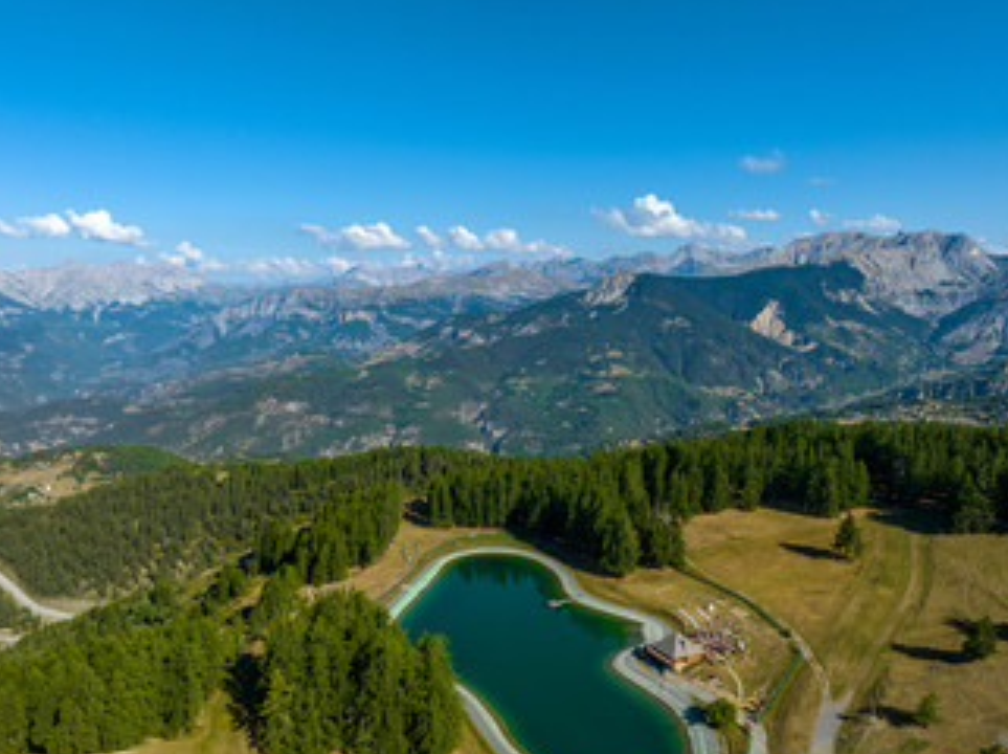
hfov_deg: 63.5
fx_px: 814
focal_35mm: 28
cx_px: 512
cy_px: 427
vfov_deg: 49.5
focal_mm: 12.3
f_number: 8
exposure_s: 1/320
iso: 100
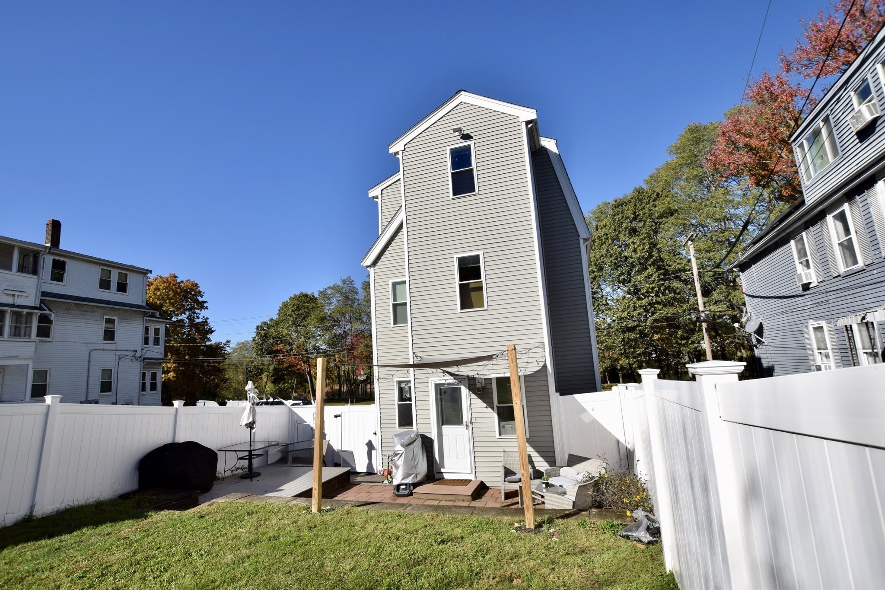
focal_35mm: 16
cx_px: 442
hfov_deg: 95.0
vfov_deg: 72.0
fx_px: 406
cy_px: 295
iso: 200
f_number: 11
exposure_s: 1/500
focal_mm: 11
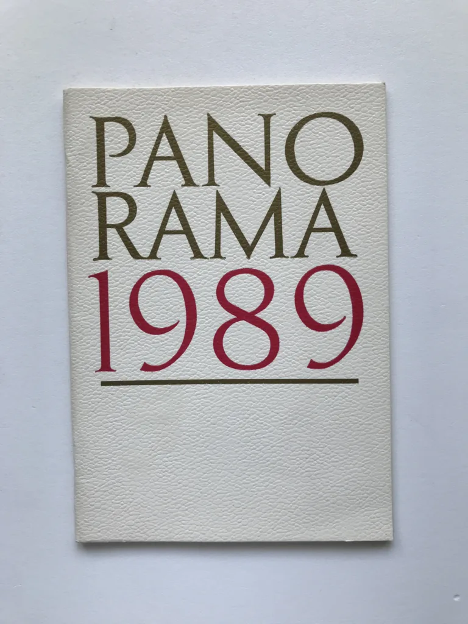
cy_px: 312
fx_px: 505
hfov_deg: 49.7
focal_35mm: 28
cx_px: 234
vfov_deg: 63.4
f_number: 1.8
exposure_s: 1/100
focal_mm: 3.99
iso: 25
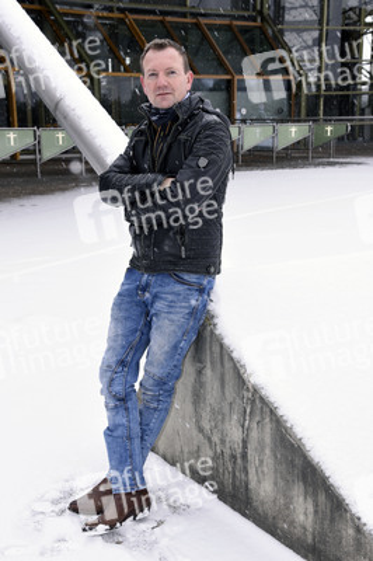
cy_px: 280
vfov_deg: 39.6
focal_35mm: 50
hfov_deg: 26.9
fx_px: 778
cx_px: 186
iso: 500
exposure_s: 1/160
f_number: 8
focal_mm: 50
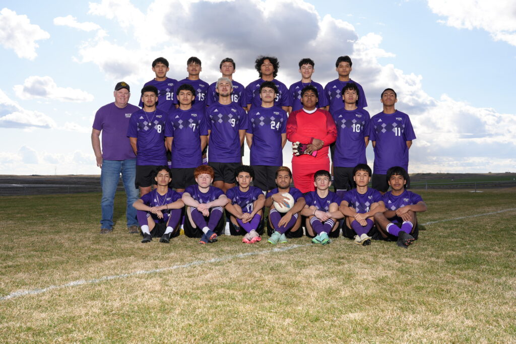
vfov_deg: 32.6
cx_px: 258
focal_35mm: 41
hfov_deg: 47.4
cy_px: 172
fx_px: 588
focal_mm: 41
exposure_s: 1/160
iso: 100
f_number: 10
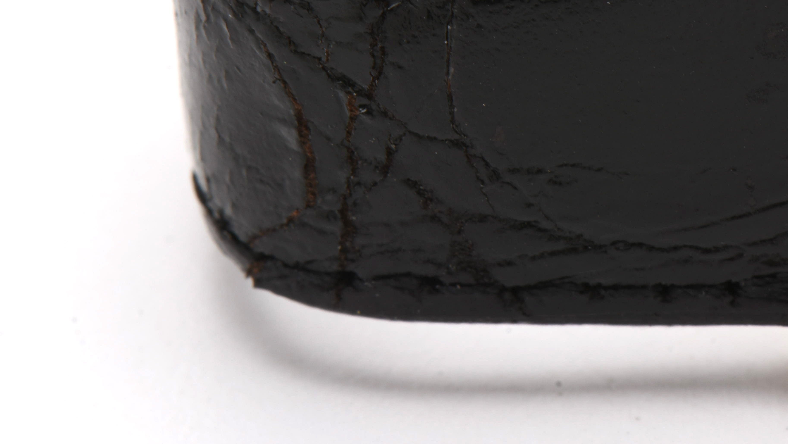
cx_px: 508
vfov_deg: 5.5
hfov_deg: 9.8
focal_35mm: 219
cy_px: 17
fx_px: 4573
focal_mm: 85
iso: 100
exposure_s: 1/100
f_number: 22
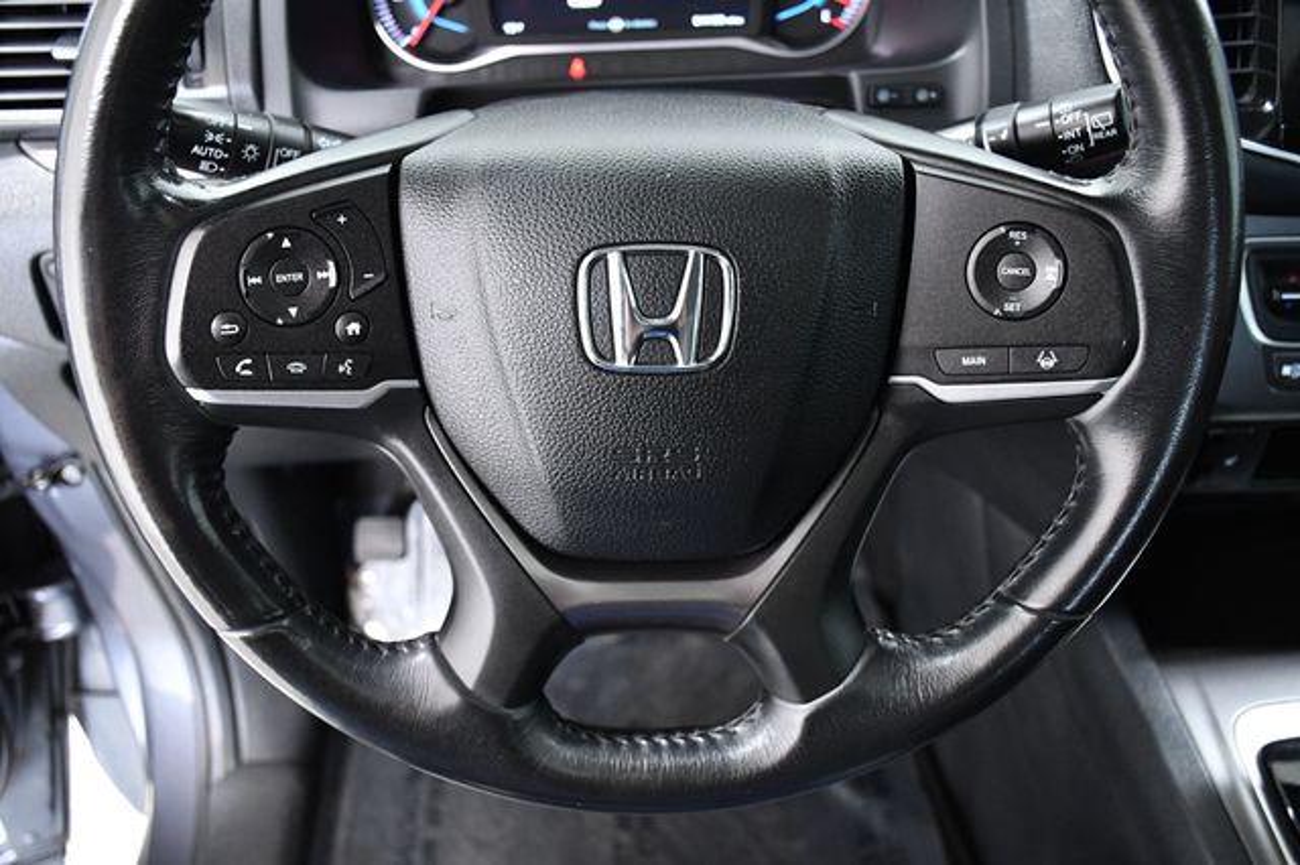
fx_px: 1227
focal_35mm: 34
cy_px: 432
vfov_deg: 38.8
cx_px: 650
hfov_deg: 55.8
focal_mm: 23
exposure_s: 1/80
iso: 2500
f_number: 4.5
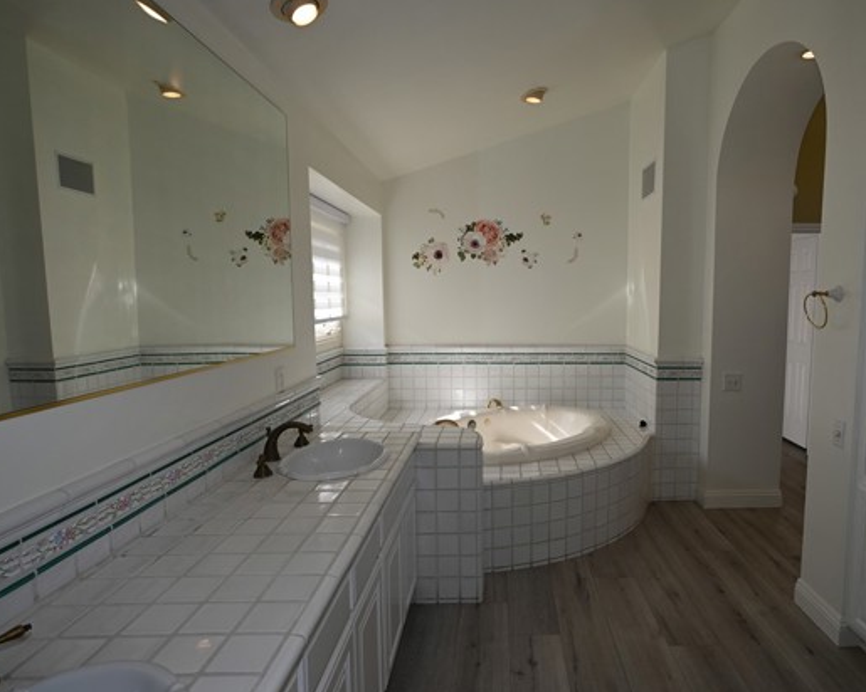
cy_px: 345
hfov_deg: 76.8
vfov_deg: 65.5
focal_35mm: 21
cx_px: 518
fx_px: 538
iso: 200
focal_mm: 12
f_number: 5.6
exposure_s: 1/125
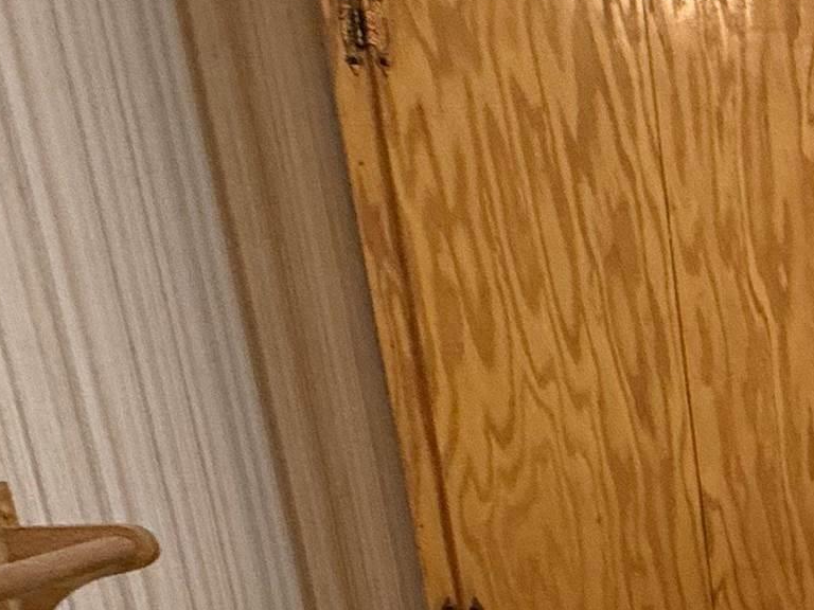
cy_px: 797
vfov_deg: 23.1
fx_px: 1317
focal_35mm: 56
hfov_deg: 24.2
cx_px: 1313
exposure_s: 1/60
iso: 320
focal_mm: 2.22
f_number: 2.2
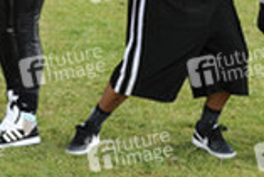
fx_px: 1453
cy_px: -59
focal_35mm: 198
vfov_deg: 6.9
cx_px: 84
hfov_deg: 10.4
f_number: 4
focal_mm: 46
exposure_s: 1/250
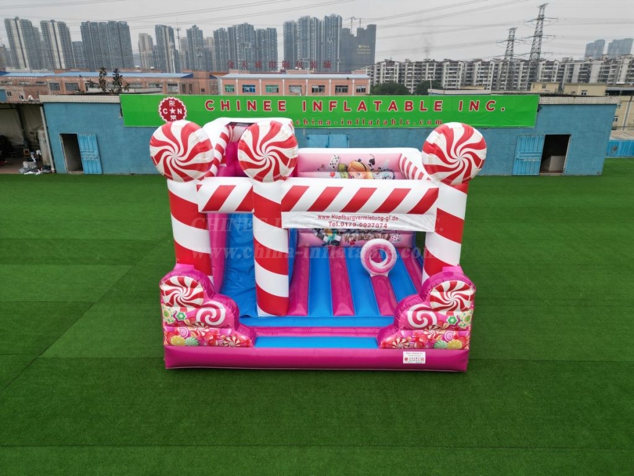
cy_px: 238
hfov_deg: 71.6
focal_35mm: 24
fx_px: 440
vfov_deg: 56.8
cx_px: 317
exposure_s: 1/1500
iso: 130
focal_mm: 6.72
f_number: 1.7
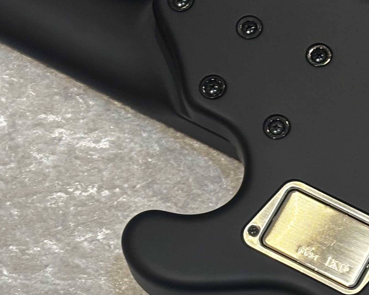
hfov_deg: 12.4
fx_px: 1682
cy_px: 158
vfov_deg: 10.0
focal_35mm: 154
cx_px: 328
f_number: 1.6
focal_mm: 5.96
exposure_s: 1/60
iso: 125
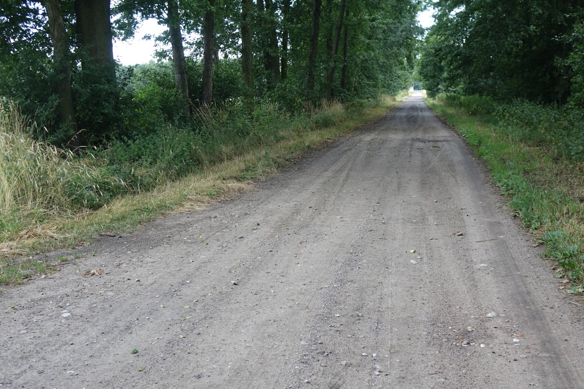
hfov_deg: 45.4
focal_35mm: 43
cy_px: 238
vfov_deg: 31.1
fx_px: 698
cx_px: 309
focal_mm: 12.03
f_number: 2.8
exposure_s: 1/160
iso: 125
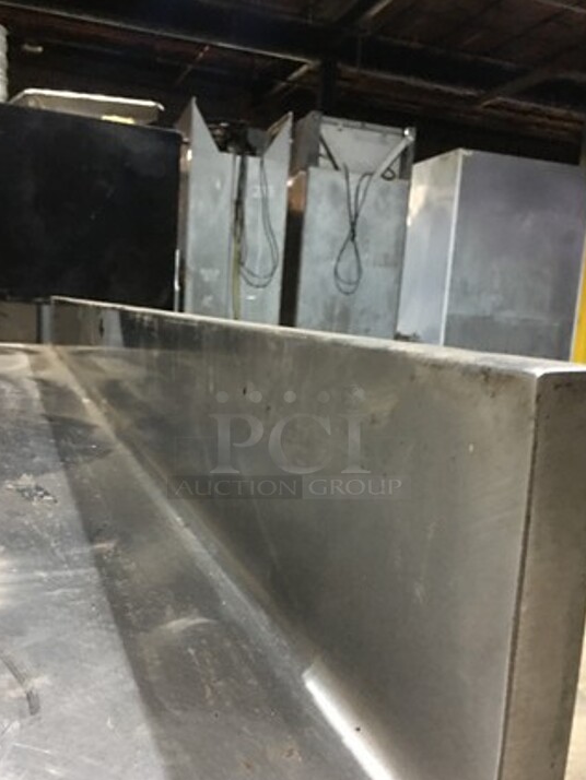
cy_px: 442
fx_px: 744
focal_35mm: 33
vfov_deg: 55.2
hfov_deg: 43.0
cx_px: 290
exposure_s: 1/4
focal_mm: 4.15
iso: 80
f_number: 2.2
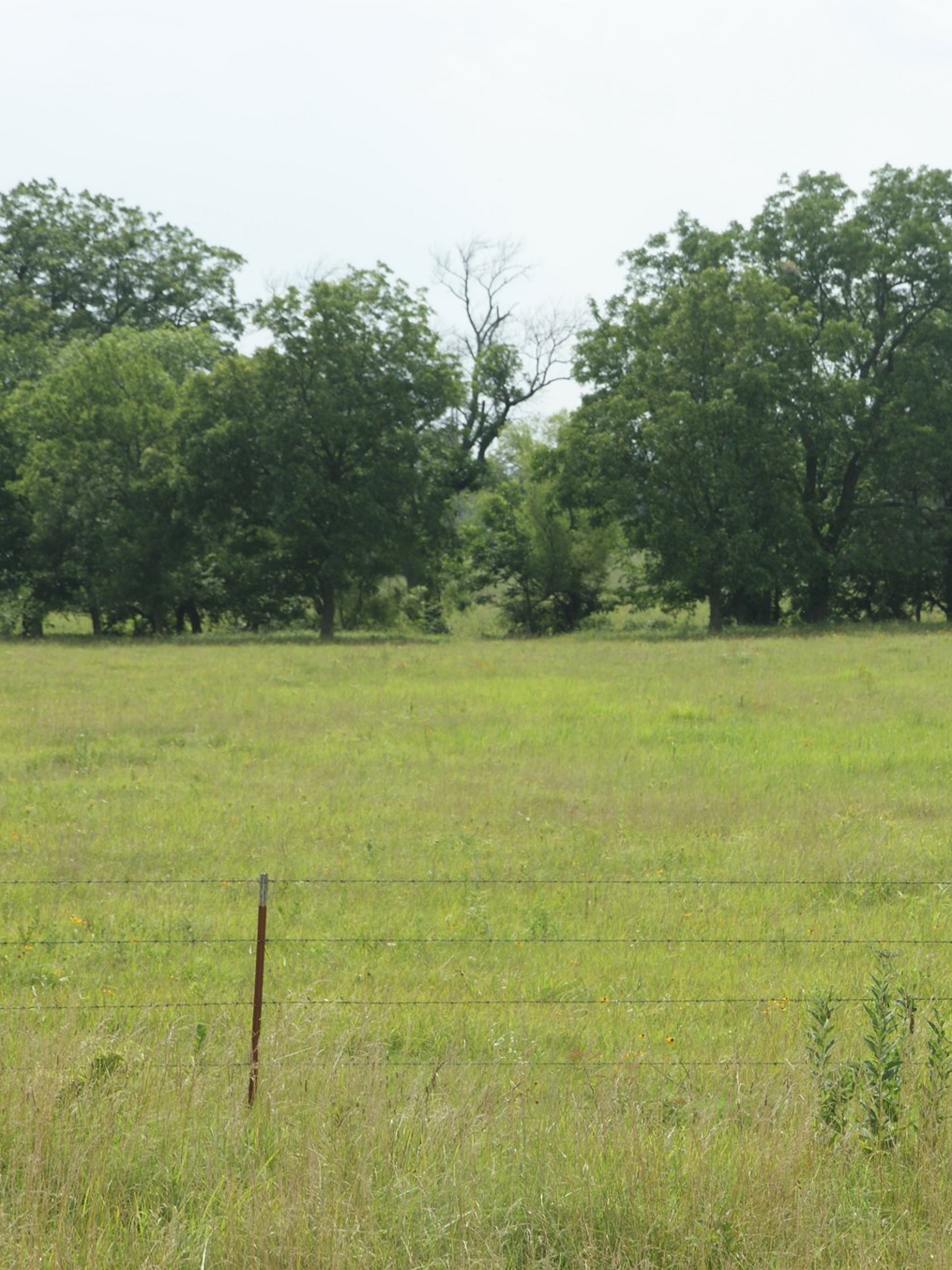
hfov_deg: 9.7
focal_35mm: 152
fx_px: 5573
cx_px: 749
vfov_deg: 13.0
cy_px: 635
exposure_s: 1/250
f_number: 8
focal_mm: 70
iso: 100
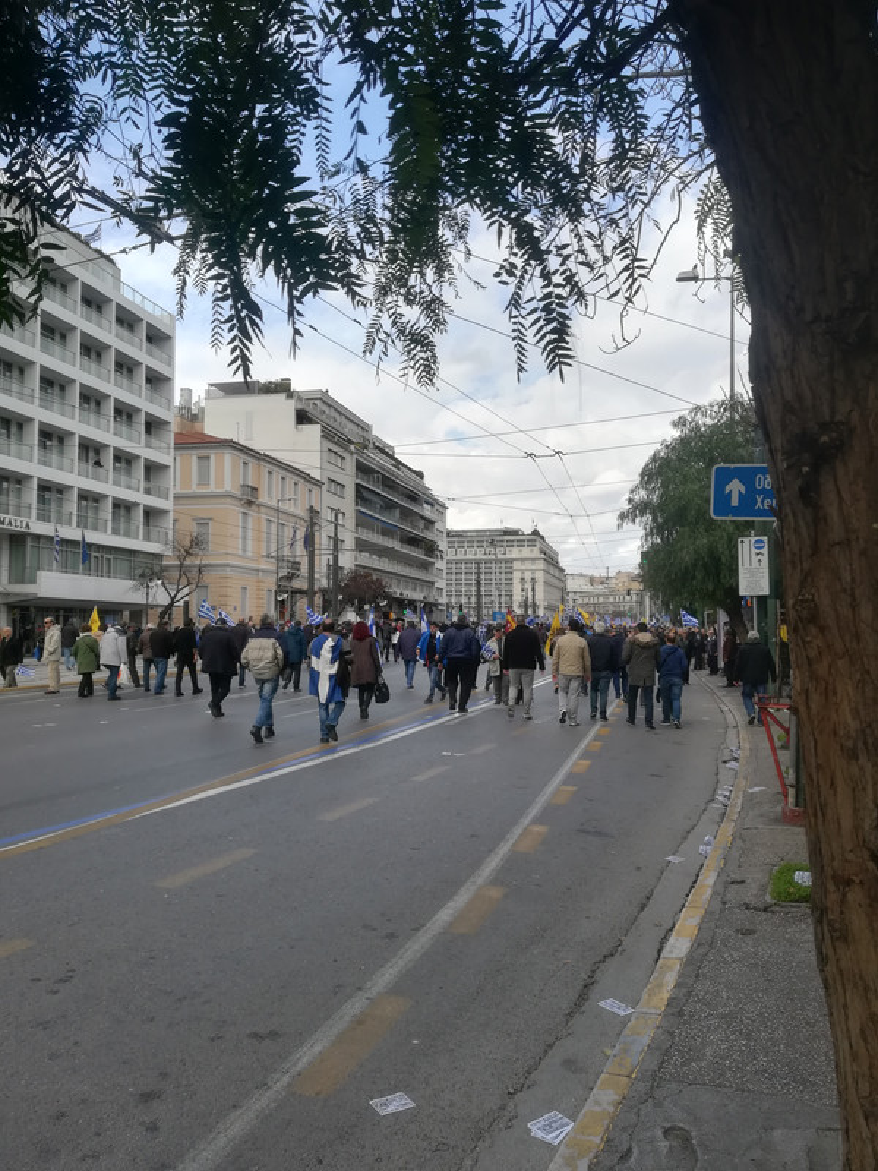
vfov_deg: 67.3
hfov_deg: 53.1
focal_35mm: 26
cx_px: 439
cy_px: 586
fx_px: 879
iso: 50
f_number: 2.2
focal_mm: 3.83
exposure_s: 1/642
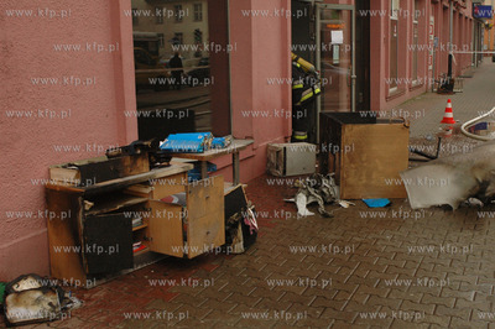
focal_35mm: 44
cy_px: 164
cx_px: 248
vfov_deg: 30.8
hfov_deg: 45.0
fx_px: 598
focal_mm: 29
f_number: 6.3
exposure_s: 1/250
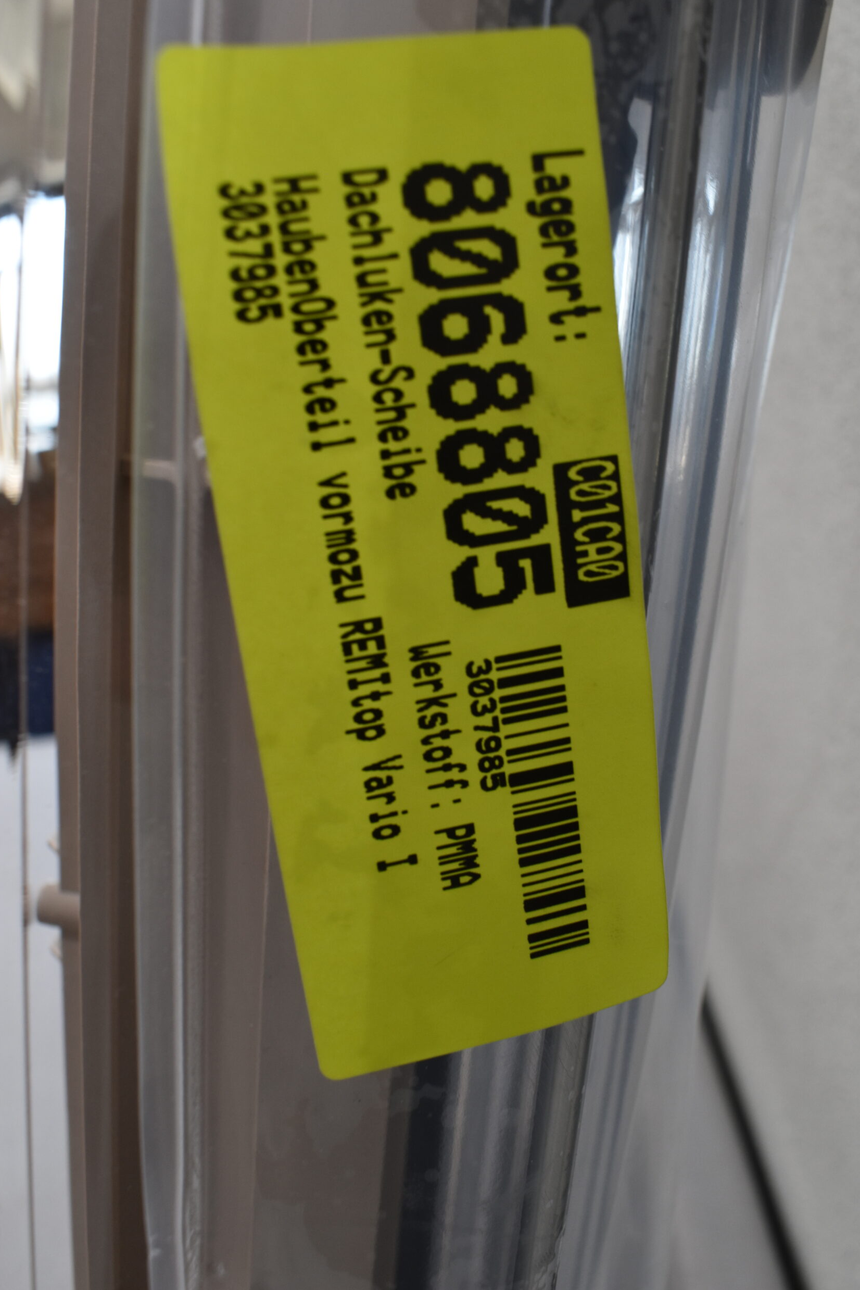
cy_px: 624
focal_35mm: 31
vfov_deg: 60.3
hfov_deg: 42.3
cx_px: 440
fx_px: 1110
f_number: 7.1
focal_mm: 20
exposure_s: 1/60
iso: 400
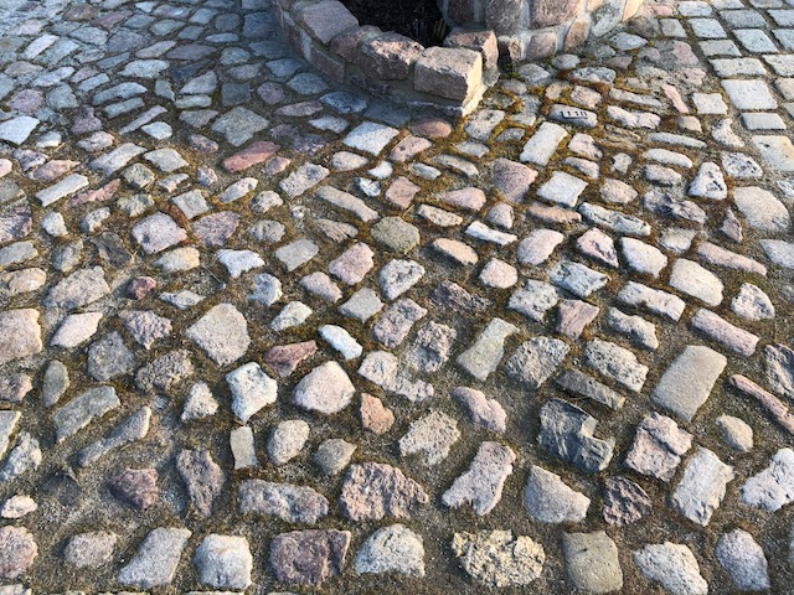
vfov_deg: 49.7
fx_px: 642
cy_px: 298
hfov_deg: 63.4
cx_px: 397
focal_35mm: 28
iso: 20
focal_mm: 4
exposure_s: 1/436
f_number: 1.8
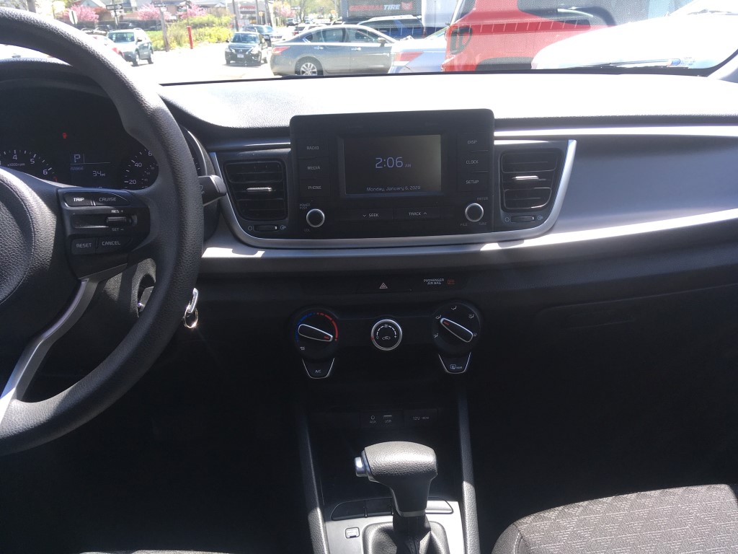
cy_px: 277
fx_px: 618
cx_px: 369
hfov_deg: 61.7
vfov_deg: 48.2
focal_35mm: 29
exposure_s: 1/180
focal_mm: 4.15
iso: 25
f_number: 2.2
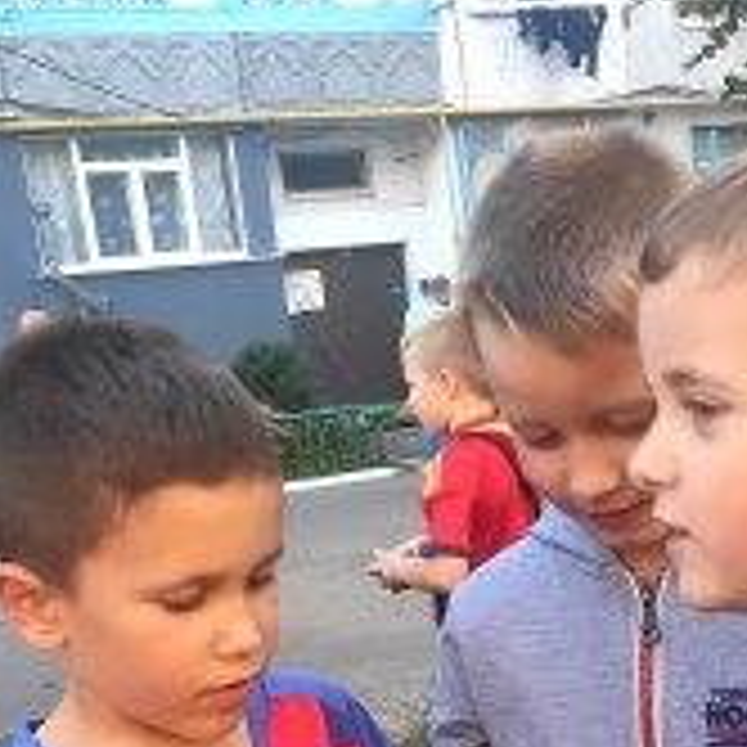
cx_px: 495
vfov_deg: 26.9
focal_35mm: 62
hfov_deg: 27.6
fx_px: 1514
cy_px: 657
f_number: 1.75
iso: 198
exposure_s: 1/100
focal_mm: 4.77
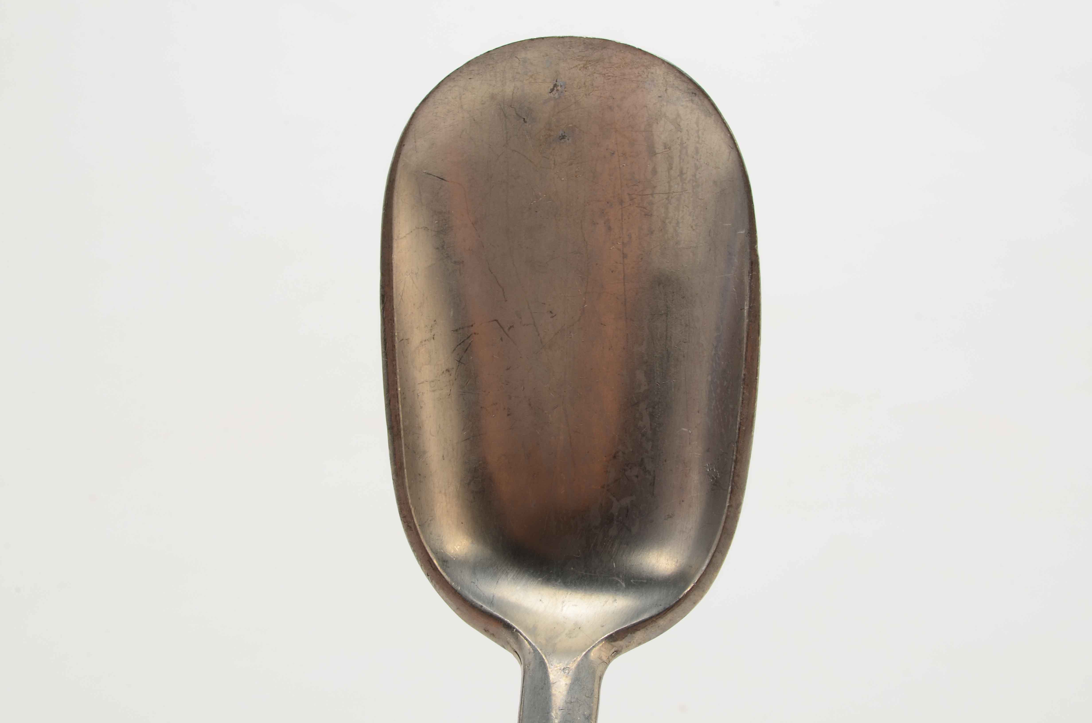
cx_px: 546
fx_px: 2497
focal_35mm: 82
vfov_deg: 16.5
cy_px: 362
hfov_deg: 24.7
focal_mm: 55
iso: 100
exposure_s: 1/160
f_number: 25
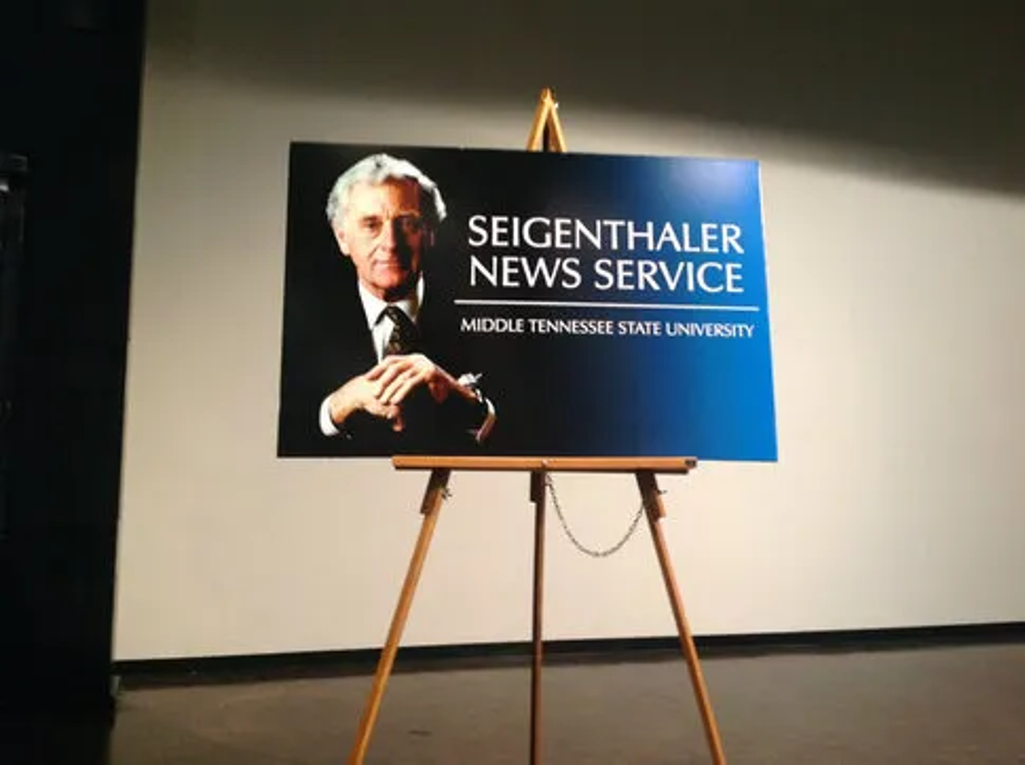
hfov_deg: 52.7
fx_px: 1035
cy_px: 382
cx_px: 512
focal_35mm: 35
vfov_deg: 40.6
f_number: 2.4
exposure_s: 1/15
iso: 125
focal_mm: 4.28
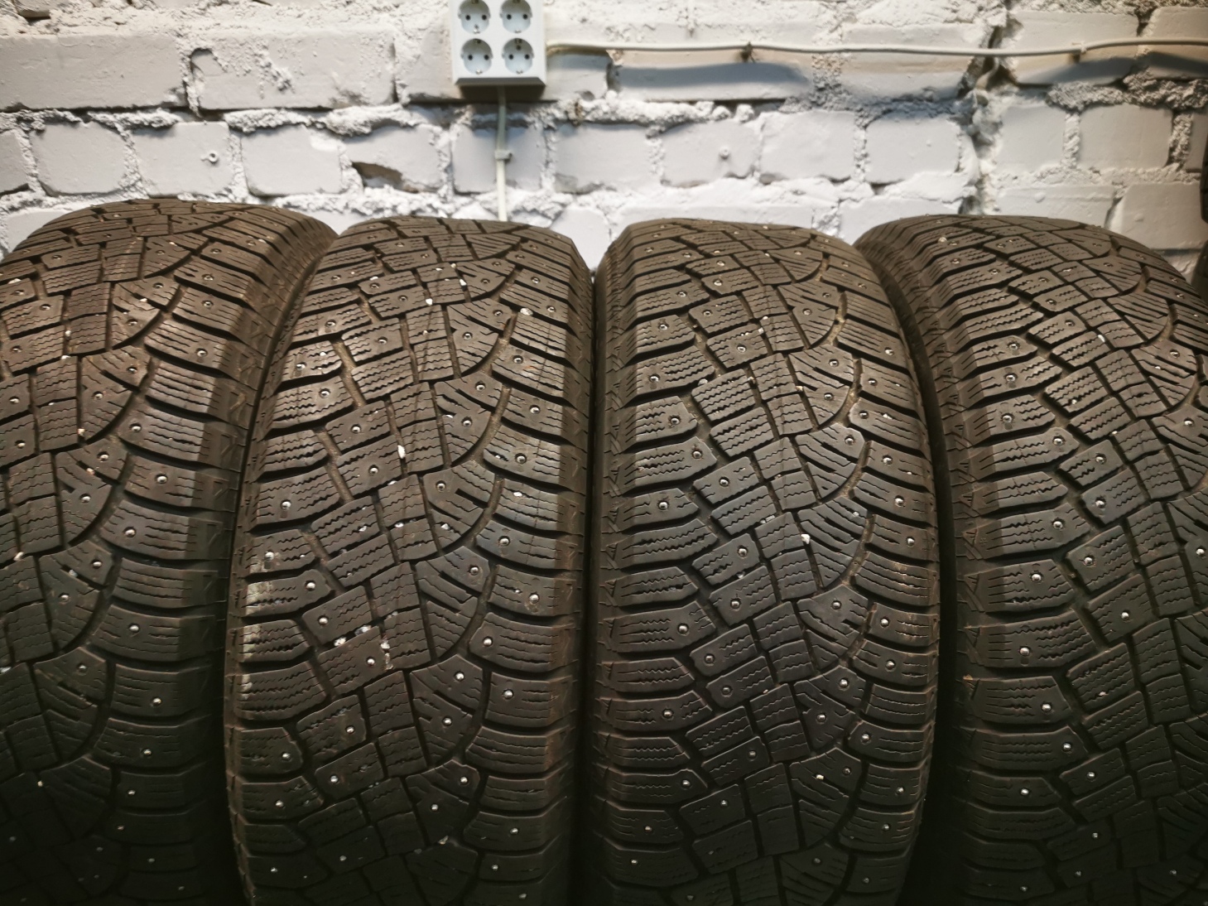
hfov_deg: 65.3
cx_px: 604
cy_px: 453
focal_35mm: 27
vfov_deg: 51.3
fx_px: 942
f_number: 1.6
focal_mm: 5.56
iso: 160
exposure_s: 1/50
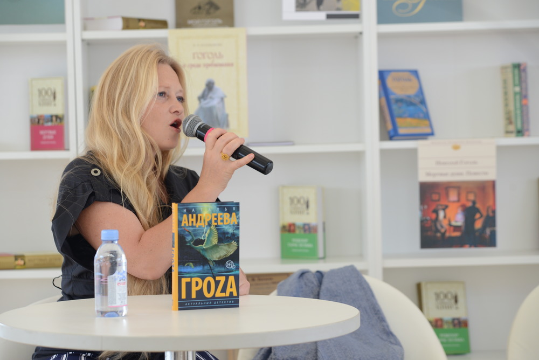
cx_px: 270
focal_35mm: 112
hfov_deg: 18.3
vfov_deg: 12.2
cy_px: 180
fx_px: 1678
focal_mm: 112
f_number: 4.5
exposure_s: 1/160
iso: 500
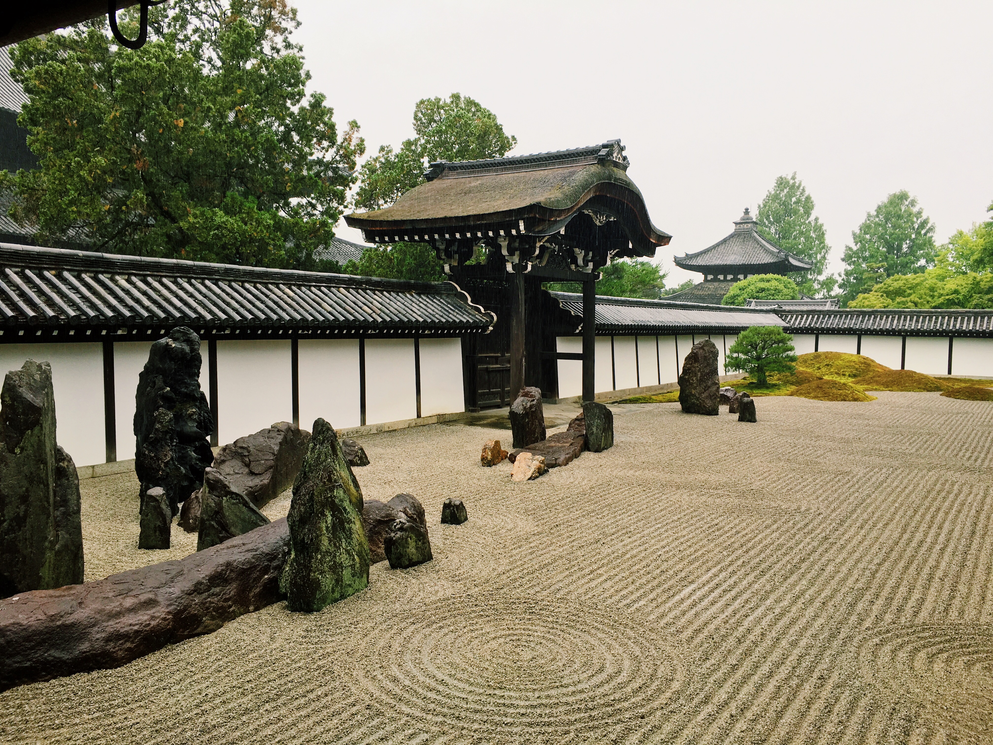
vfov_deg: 48.2
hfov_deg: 61.7
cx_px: 496
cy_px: 372
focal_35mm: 29
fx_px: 832
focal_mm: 4.15
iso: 25
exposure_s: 1/124
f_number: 2.2
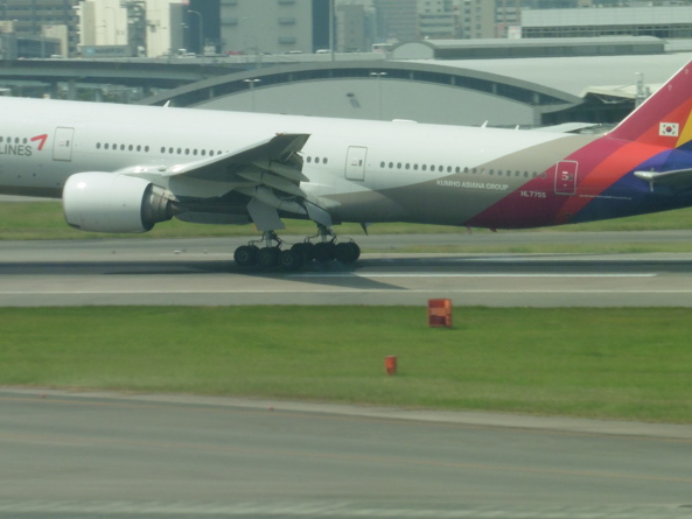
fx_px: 6078
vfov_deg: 4.9
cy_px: 167
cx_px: 286
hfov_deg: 6.5
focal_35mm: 304
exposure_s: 1/320
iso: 100
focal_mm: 31.3
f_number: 6.3
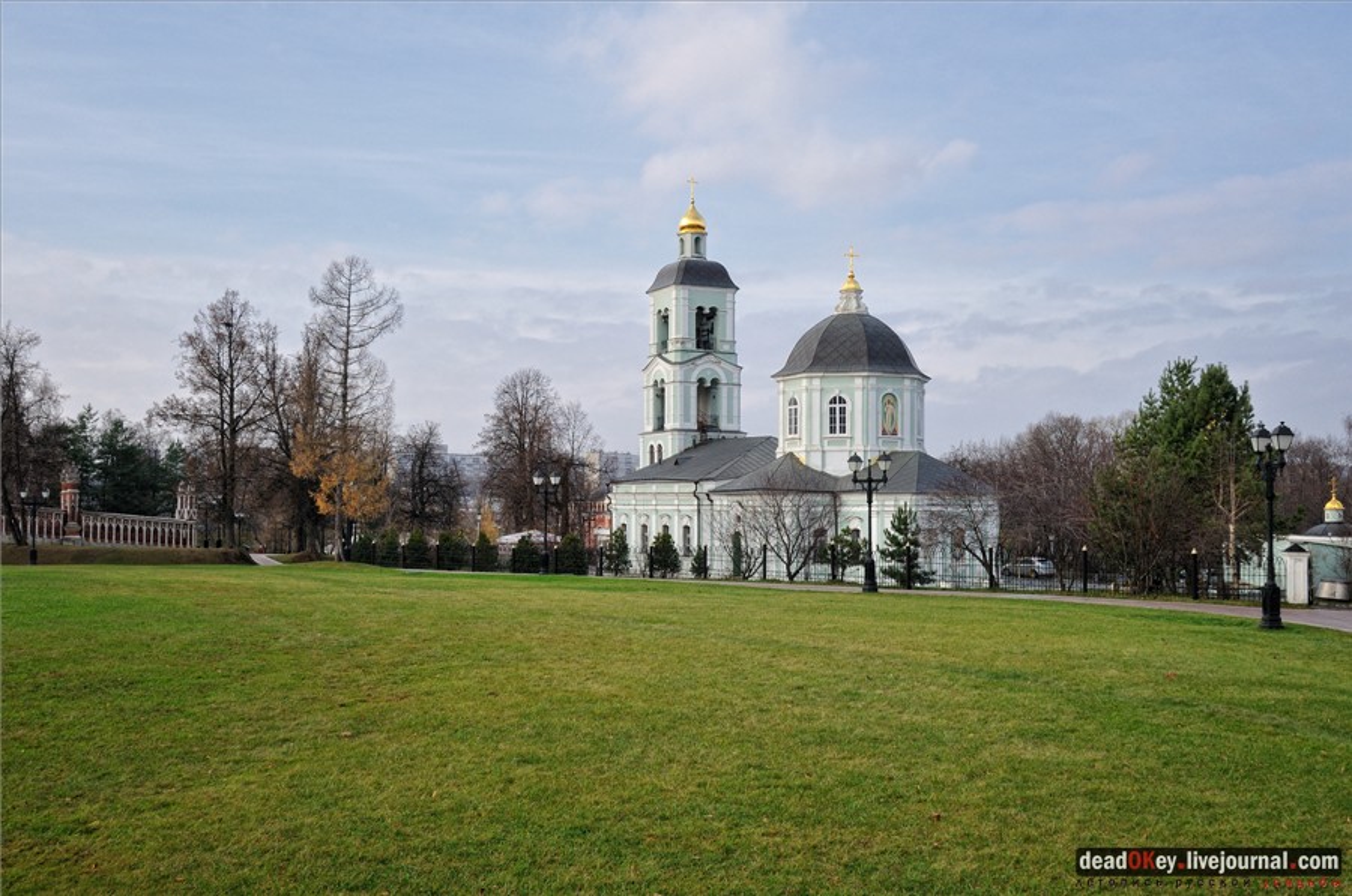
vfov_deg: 36.8
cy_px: 448
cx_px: 676
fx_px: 1350
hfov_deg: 53.2
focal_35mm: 36
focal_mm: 24
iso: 250
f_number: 9
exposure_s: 1/200
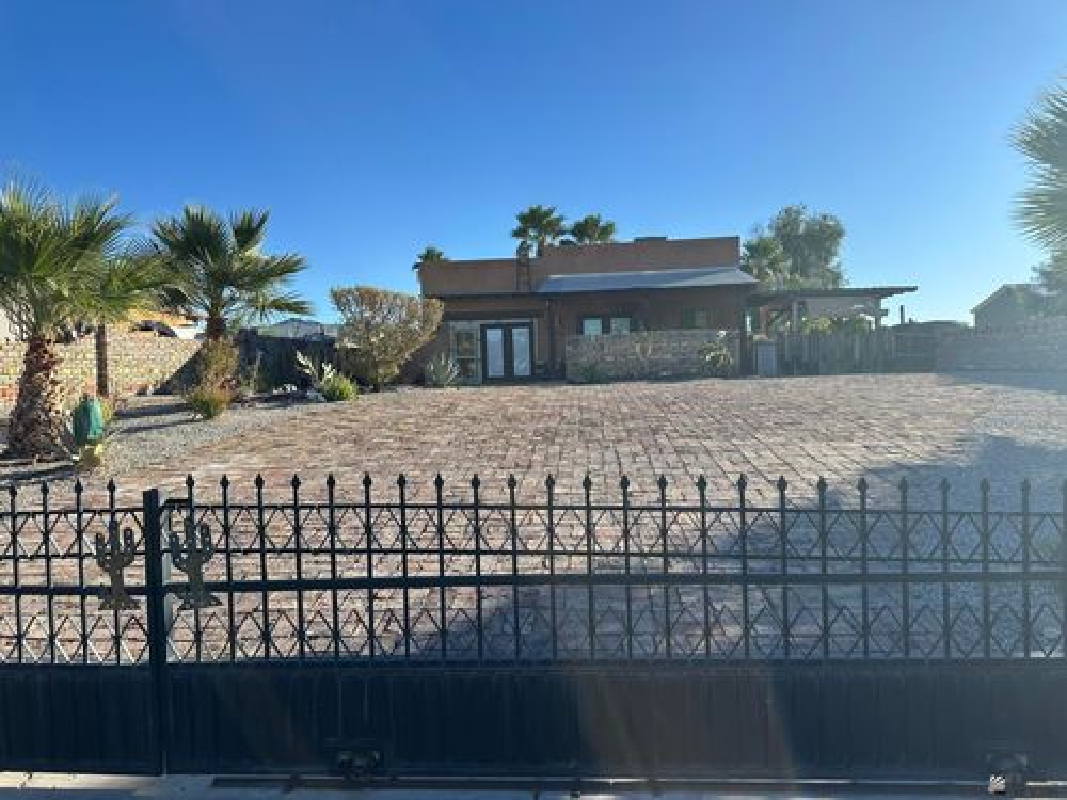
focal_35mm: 24
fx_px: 740
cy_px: 400
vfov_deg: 56.8
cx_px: 534
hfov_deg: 71.6
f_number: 1.78
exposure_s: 1/3597
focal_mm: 6.86
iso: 80
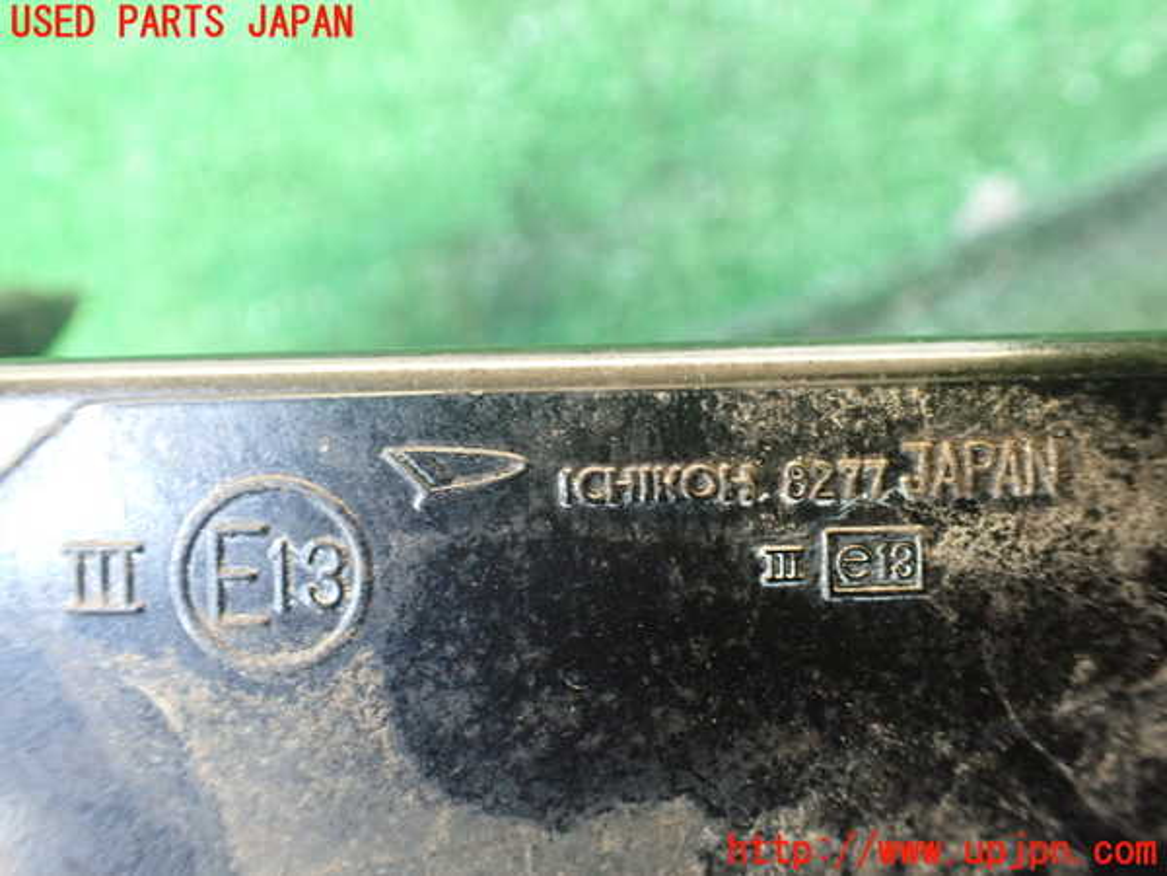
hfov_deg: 60.0
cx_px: 584
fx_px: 1011
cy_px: 438
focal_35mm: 30
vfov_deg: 46.8
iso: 800
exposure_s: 1/50
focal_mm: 5.4
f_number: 2.3
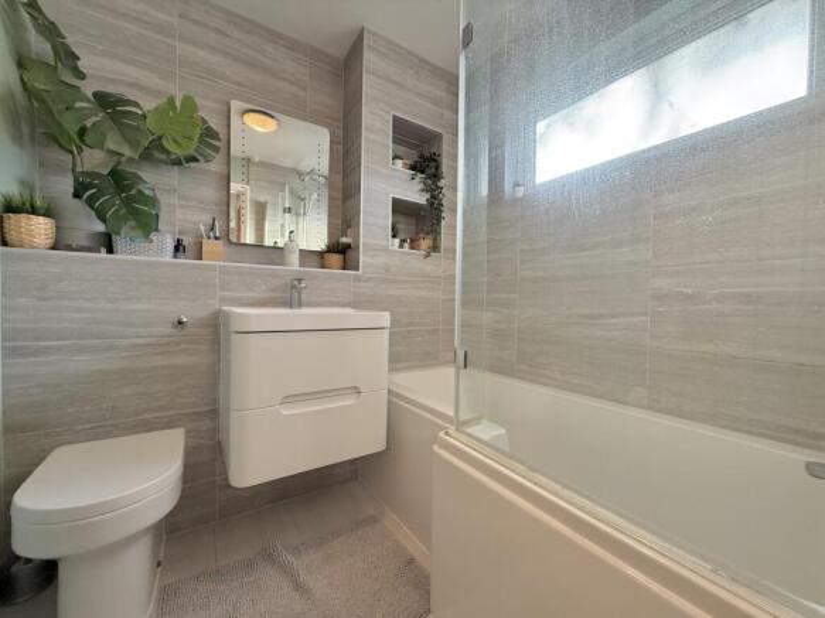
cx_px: 412
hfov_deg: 102.1
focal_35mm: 14
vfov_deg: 85.7
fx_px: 334
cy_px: 309
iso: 320
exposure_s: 1/99
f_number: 2.2
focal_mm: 2.22
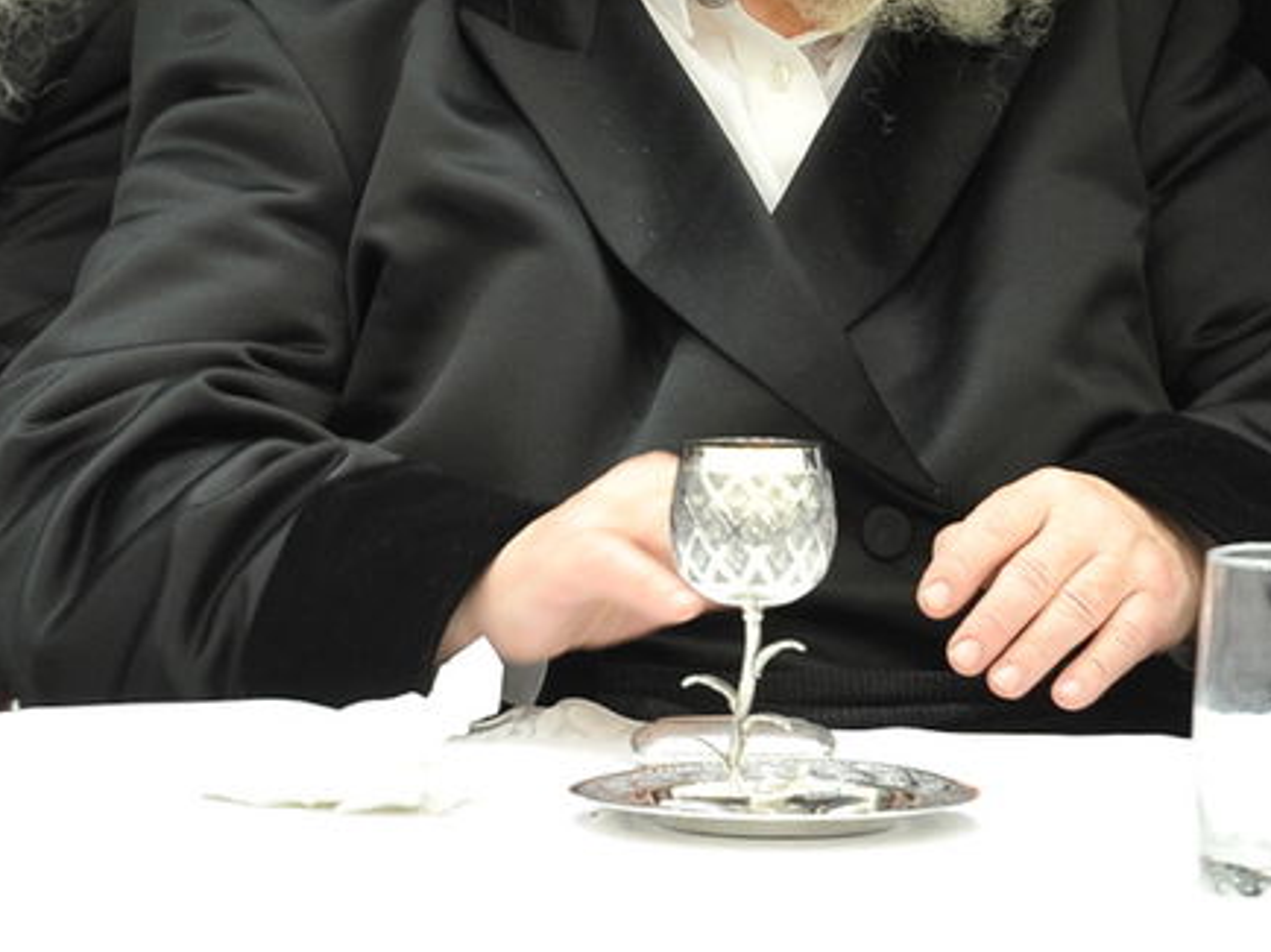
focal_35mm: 558
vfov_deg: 2.7
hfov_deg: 3.6
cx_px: 852
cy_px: -406
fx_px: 20477
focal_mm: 180
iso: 1250
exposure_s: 1/100
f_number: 3.5
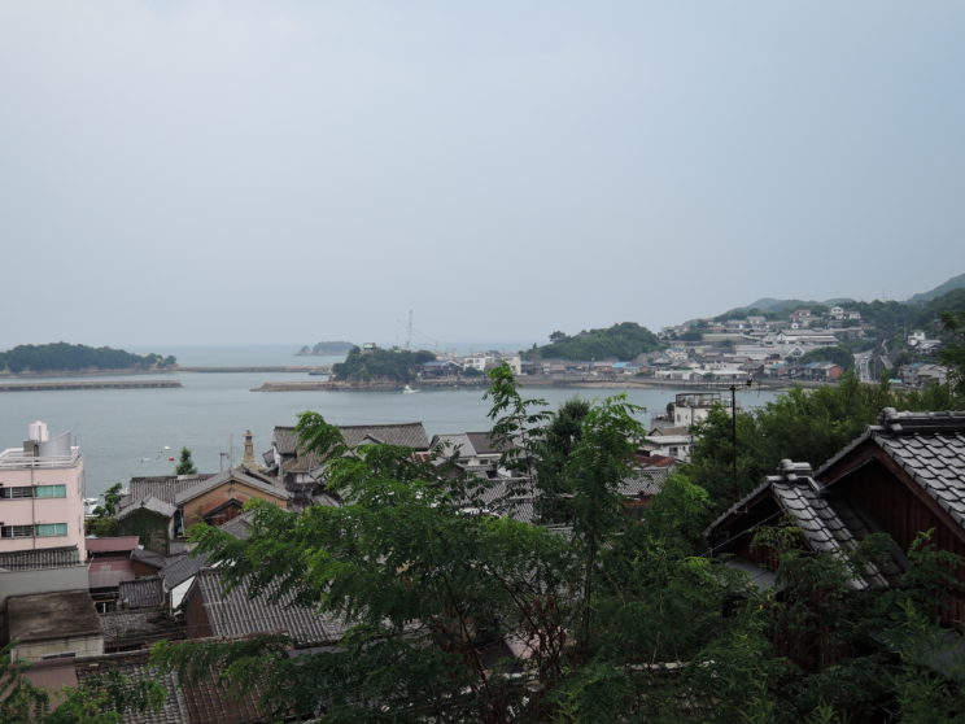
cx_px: 482
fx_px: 1115
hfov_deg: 46.8
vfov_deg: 36.0
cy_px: 362
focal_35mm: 40
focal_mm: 8.6
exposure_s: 1/320
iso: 80
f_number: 3.2
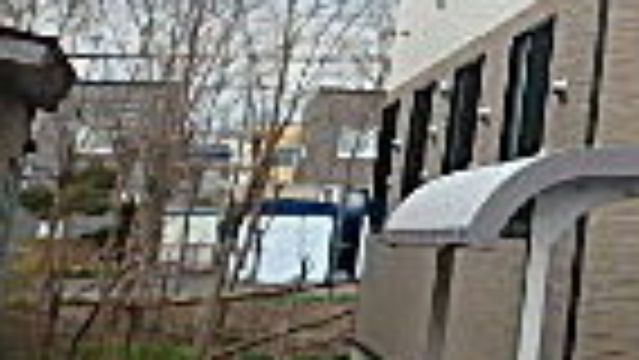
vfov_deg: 10.6
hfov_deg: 17.0
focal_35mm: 103
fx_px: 1746
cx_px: 1152
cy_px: -405
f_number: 3.5
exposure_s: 1/320
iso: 125
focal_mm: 3.7
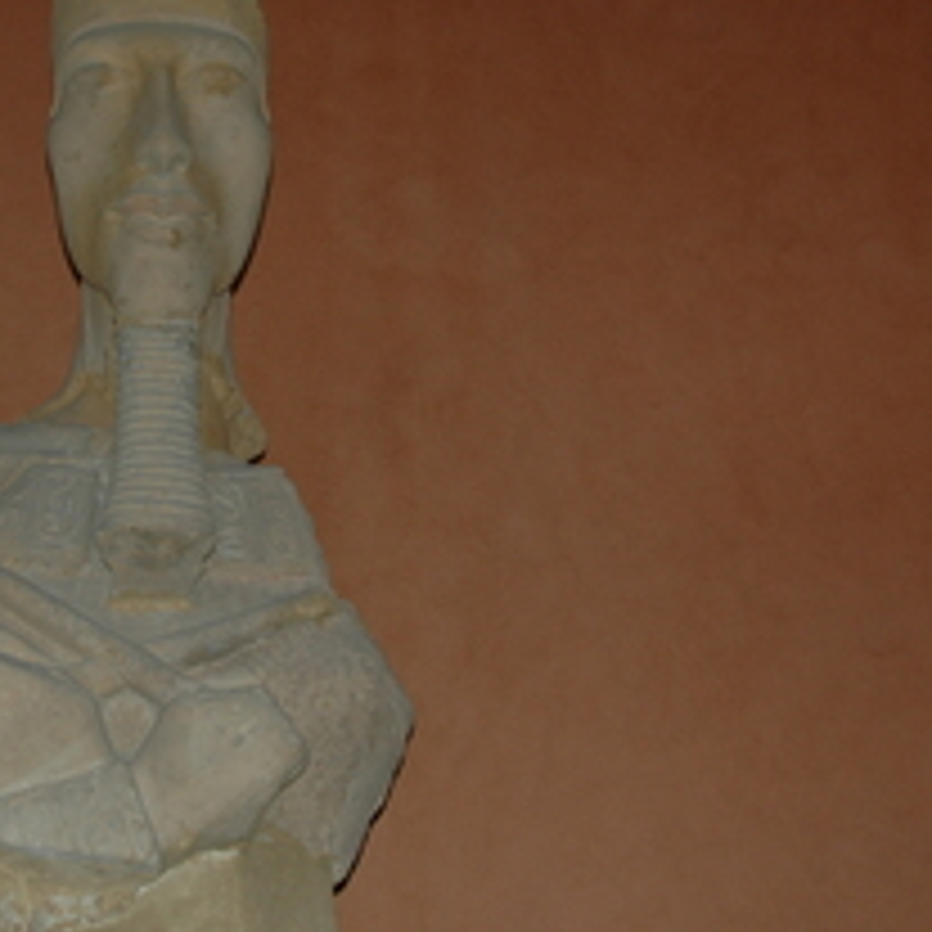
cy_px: 450
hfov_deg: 23.3
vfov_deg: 23.7
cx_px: 180
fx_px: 2221
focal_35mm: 73
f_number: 4
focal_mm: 27
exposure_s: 1/60
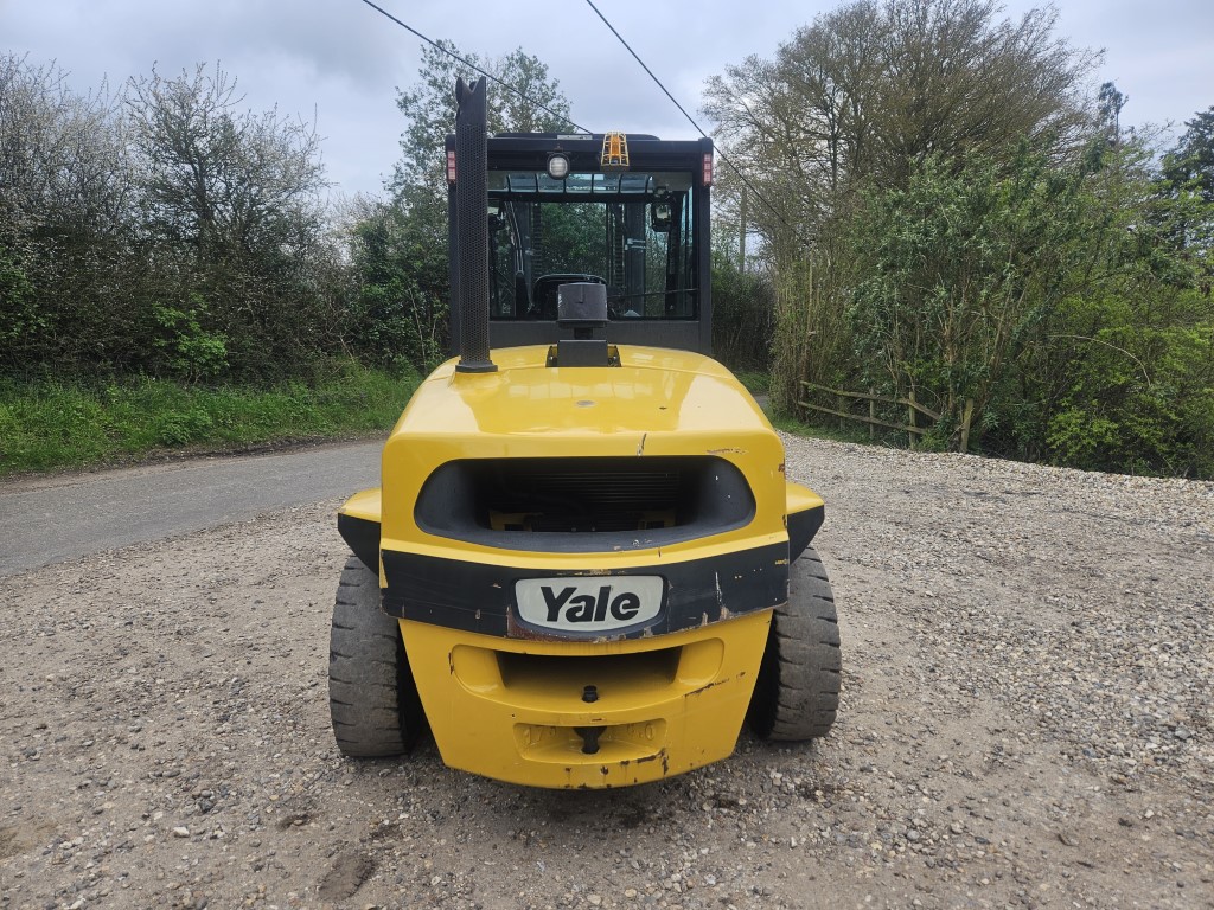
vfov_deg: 58.9
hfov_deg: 73.9
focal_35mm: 23
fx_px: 807
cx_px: 607
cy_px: 455
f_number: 1.8
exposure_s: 1/423
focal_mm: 5.4
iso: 25
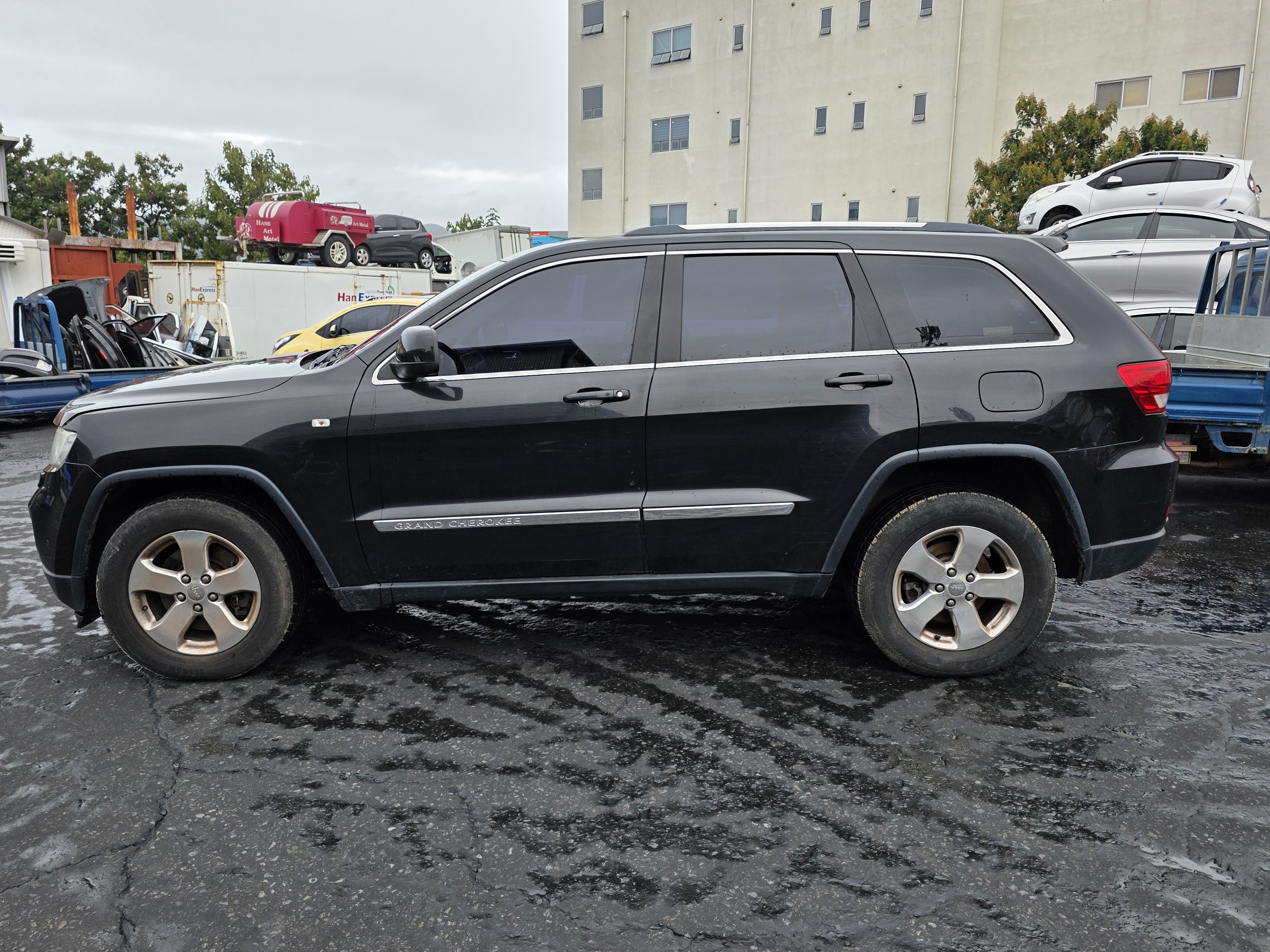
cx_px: 602
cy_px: 463
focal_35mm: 25
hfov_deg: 69.3
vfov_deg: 54.9
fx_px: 917
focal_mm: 6.3
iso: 40
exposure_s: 1/180
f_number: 1.7
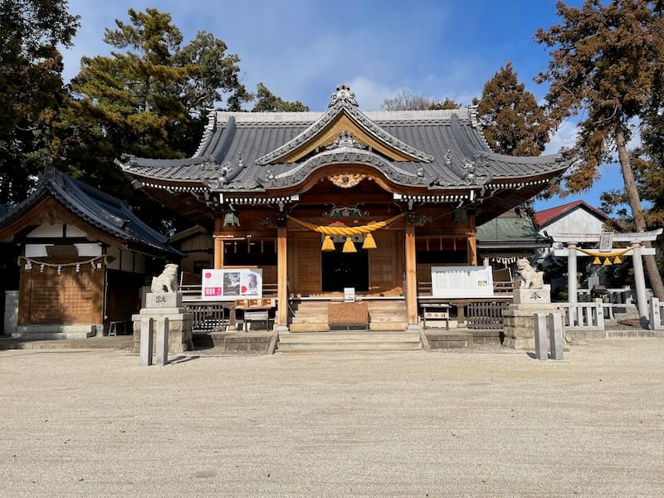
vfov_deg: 53.1
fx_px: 499
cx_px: 332
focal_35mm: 26
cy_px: 249
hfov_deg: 67.3
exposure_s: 1/5587
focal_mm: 5.7
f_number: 1.5
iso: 50
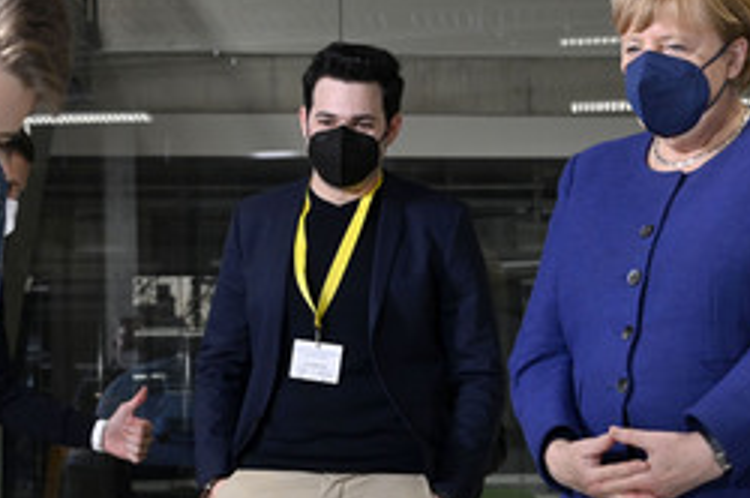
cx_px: 296
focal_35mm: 101
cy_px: 267
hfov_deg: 20.2
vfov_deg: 13.5
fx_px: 2101
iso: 4000
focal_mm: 56
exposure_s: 1/400
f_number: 6.3
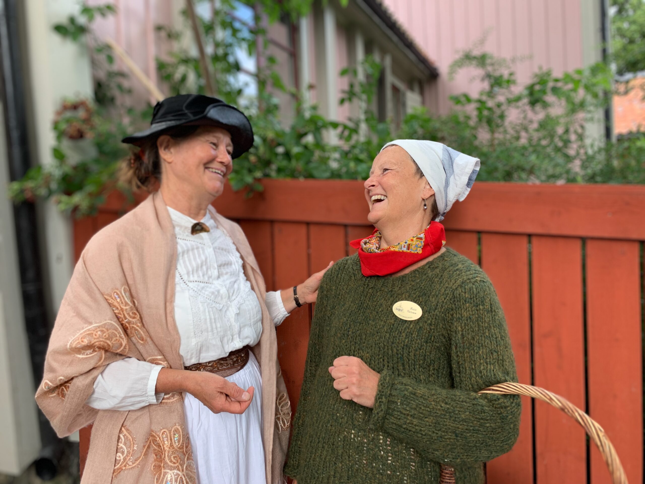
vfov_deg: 53.1
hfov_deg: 67.3
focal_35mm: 26
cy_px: 242
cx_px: 322
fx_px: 484
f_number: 1.8
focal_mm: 4.25
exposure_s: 1/122
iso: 25
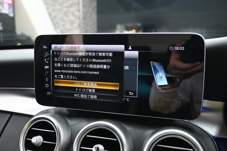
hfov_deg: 53.1
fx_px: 227
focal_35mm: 36
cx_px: 114
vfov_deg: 36.9
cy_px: 76
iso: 2000
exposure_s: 1/125
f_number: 4.2
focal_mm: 24
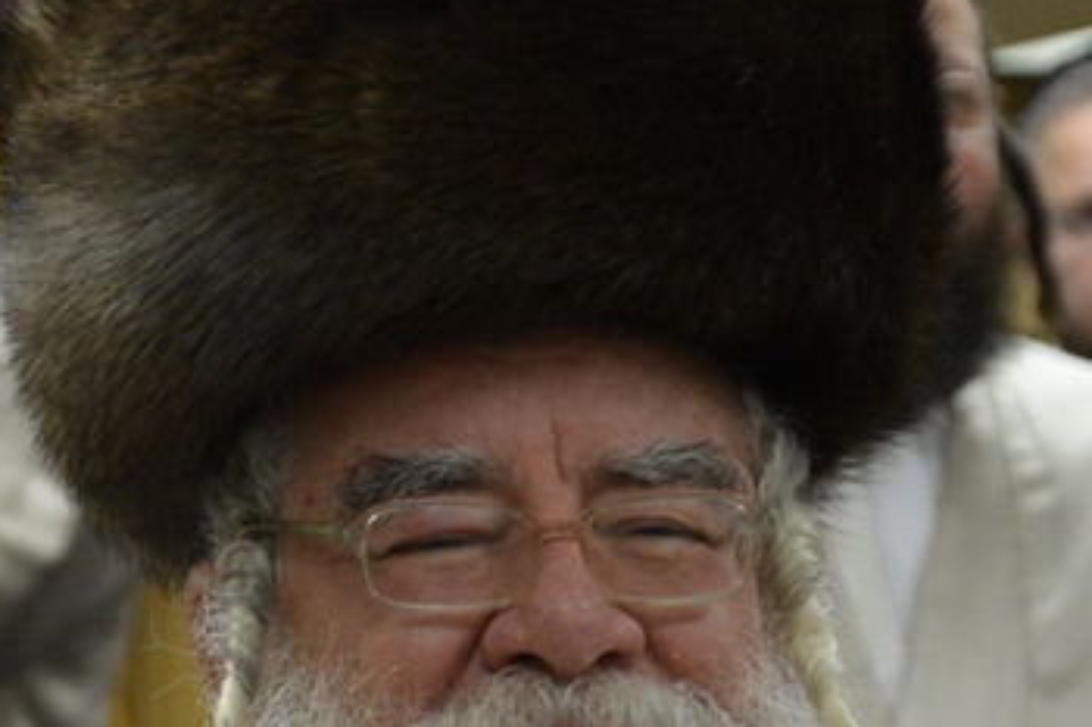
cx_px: 630
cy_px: 841
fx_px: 7519
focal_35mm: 248
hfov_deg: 8.3
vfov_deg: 5.5
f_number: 4.5
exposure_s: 1/125
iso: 1600
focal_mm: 62
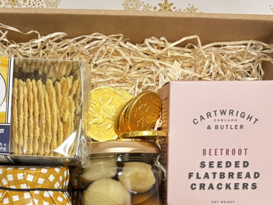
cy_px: 198
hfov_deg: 31.8
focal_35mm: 60
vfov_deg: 23.6
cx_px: 80
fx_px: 473
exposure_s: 1/50
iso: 320
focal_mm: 5.96
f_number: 1.6
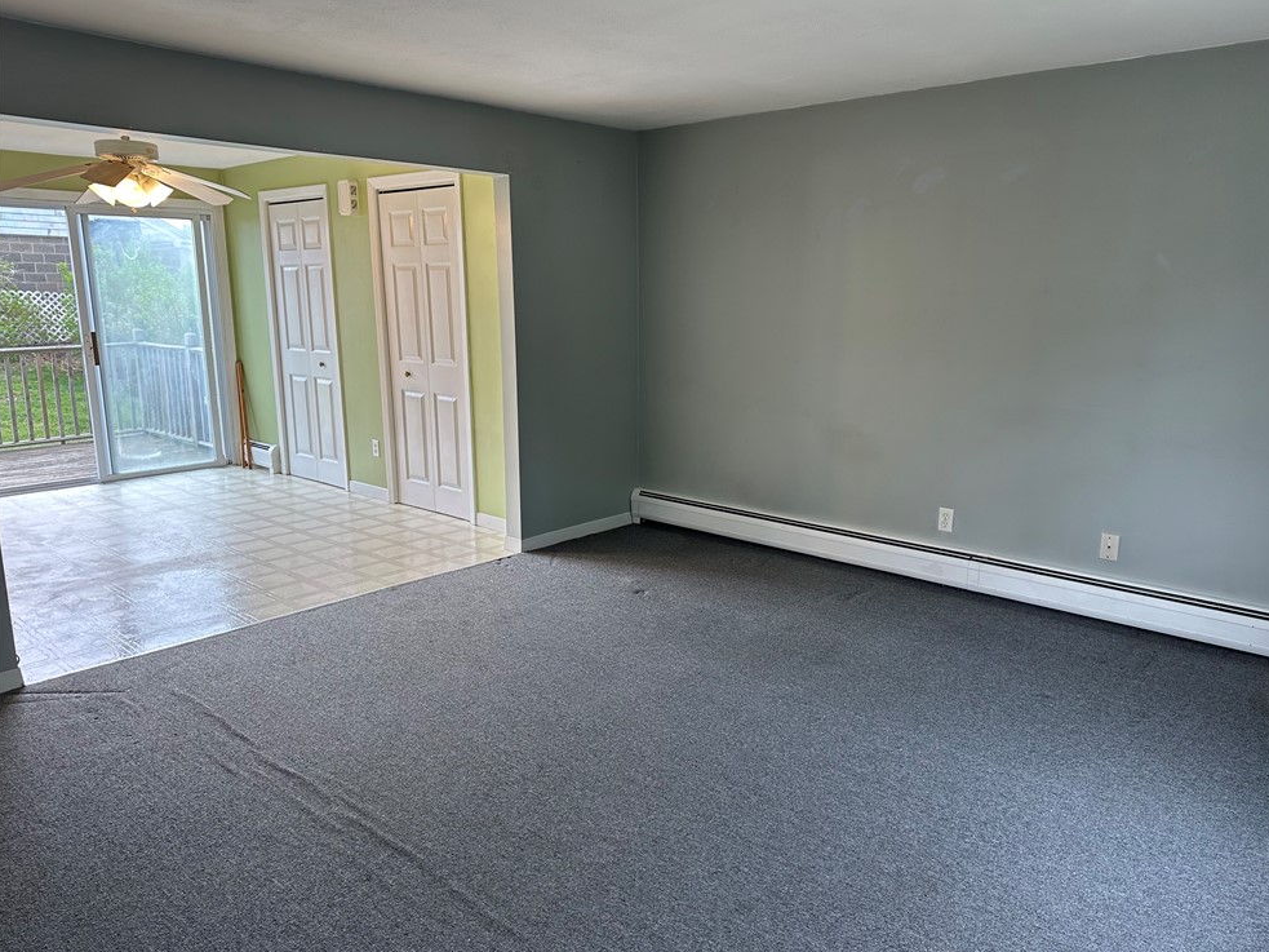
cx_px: 657
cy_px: 484
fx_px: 916
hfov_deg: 69.4
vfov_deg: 54.9
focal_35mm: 25
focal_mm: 6.86
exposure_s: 1/122
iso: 80
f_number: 1.78
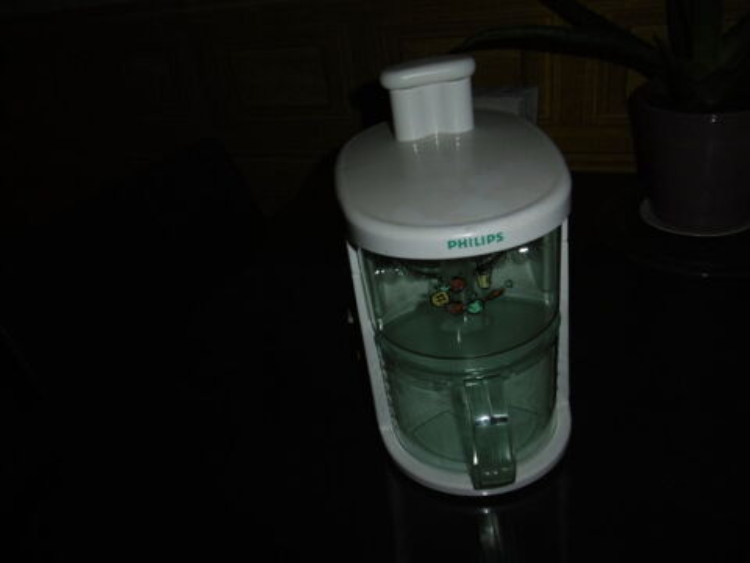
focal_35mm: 28
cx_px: 375
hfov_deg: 63.4
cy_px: 282
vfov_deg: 49.7
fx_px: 607
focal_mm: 5
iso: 100
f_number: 3.3
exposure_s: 1/60
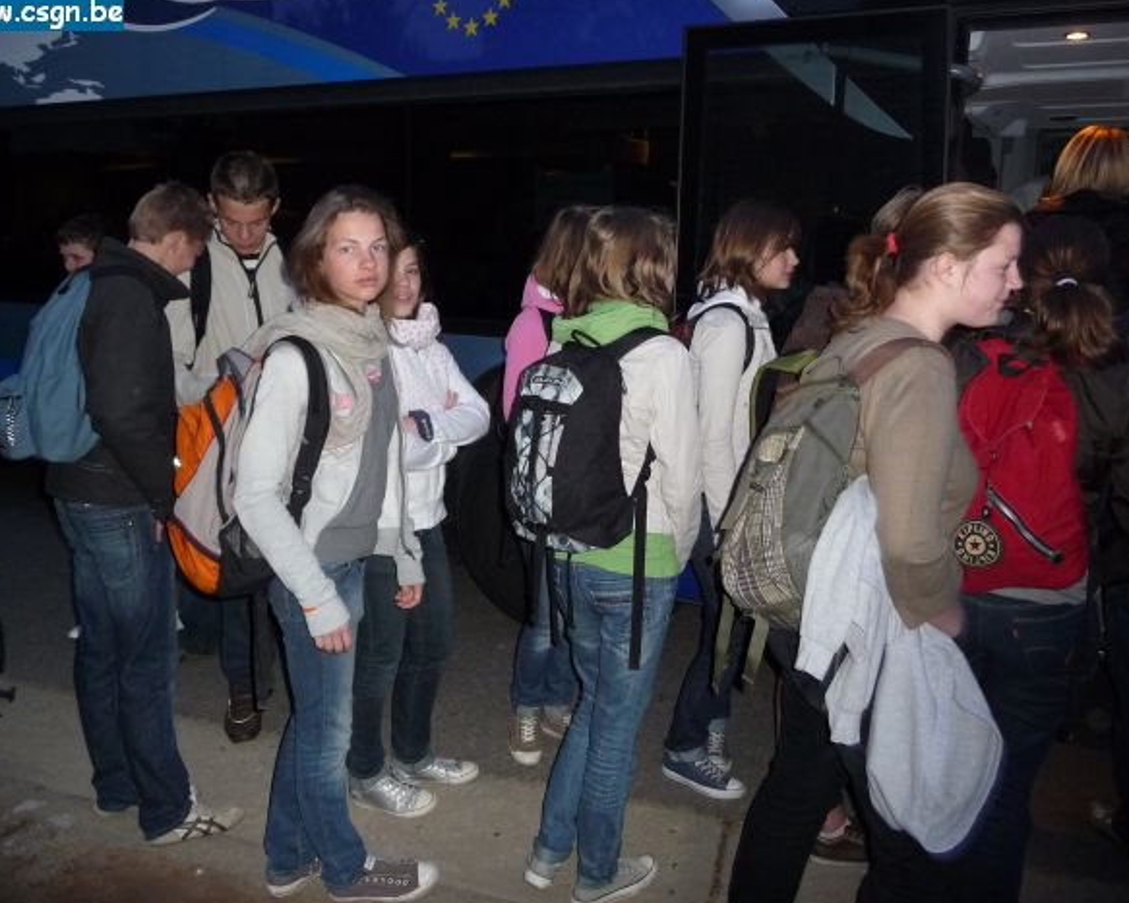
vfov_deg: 48.5
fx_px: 1002
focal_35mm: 30
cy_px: 452
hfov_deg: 58.8
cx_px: 569
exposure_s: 1/30
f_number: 3.3
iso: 320
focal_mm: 4.7
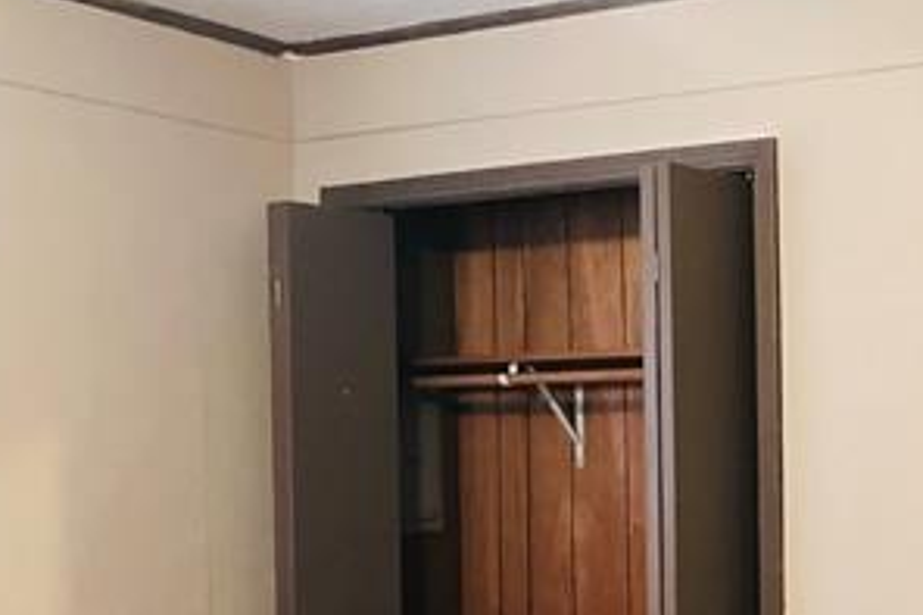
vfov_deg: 21.2
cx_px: 957
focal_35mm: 63
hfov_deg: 29.5
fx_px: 1614
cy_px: 518
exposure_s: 1/30
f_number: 1.8
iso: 500
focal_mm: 3.99
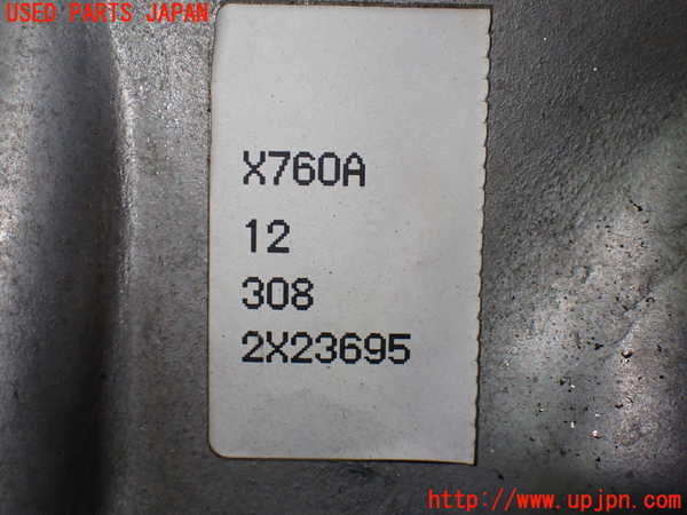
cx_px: 344
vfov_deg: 27.0
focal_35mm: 54
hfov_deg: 35.5
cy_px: 258
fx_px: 1072
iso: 320
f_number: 3.3
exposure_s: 1/200
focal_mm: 9.65
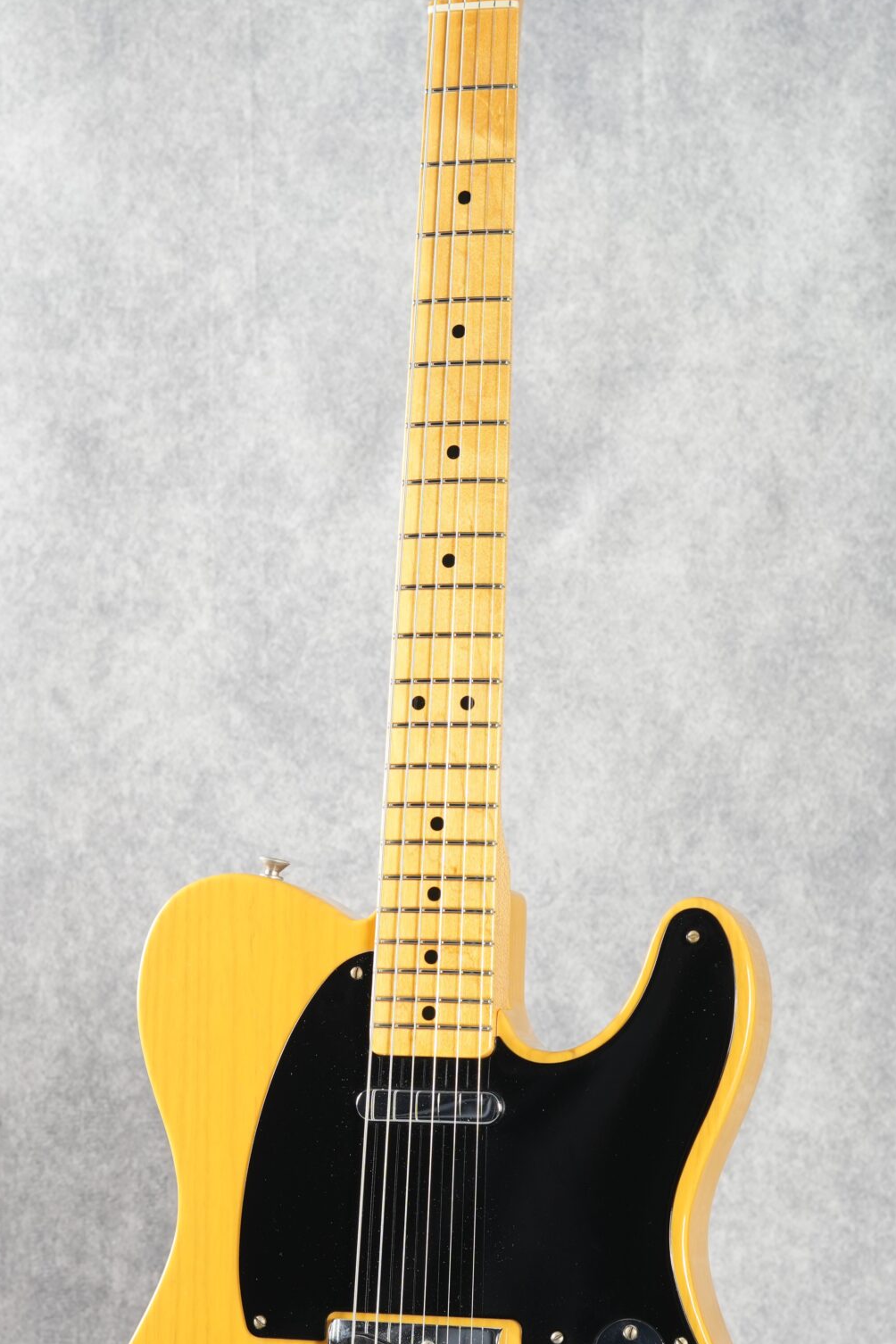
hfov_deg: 16.1
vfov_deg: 23.9
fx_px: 3173
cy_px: 747
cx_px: 410
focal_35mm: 85
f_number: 6.3
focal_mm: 50
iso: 400
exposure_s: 1/1.6
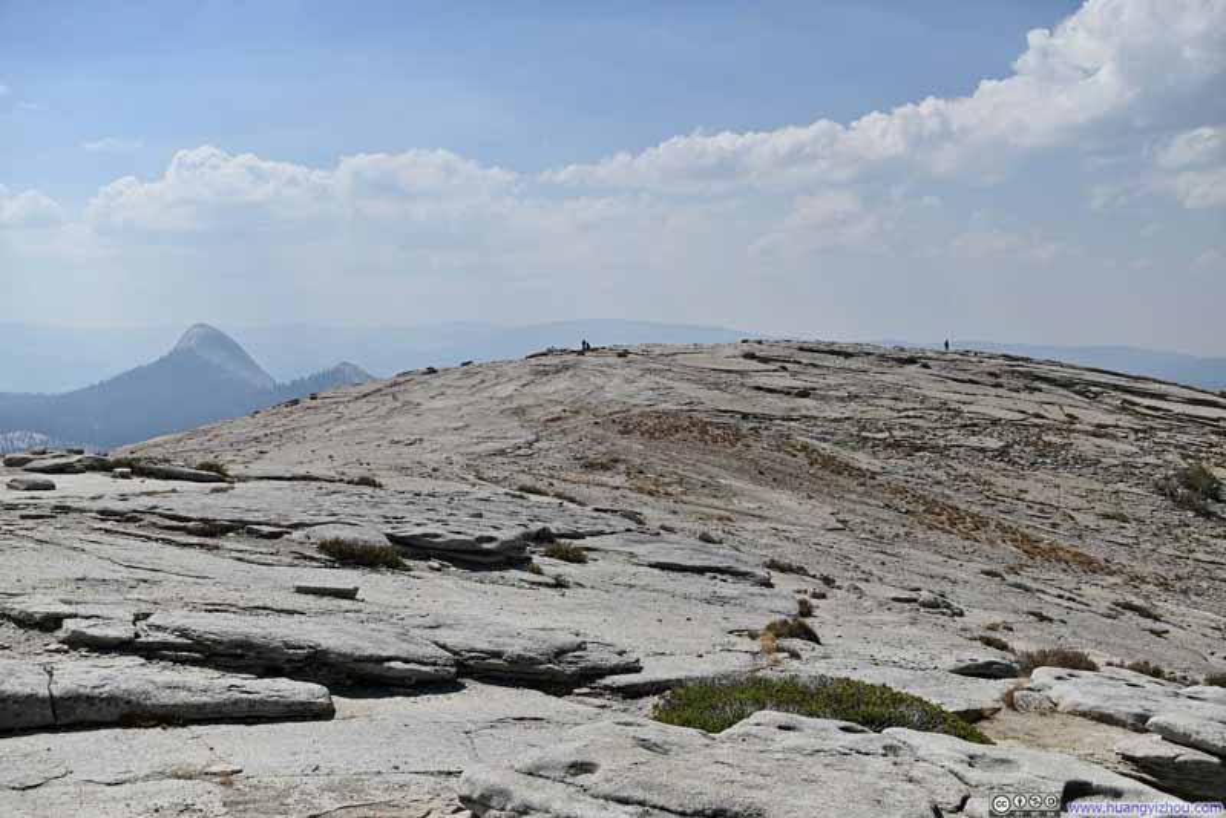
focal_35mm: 35
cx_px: 613
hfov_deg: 54.4
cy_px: 409
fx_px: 1192
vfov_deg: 37.9
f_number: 4.5
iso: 100
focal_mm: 35
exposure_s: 1/4000
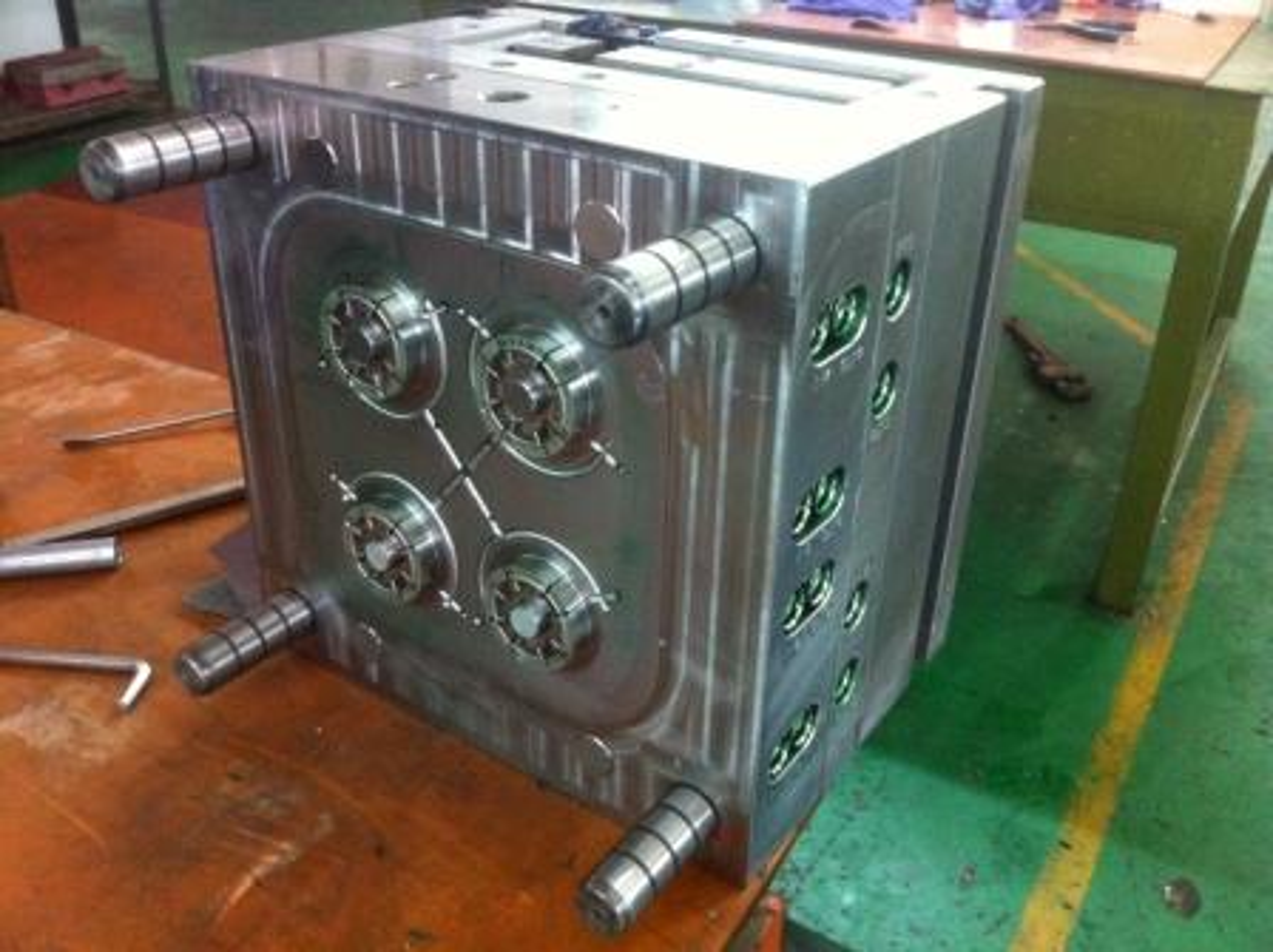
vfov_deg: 40.6
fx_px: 1286
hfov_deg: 52.7
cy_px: 476
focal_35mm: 35
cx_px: 636
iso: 500
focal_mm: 3.85
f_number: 2.8
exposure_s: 1/15
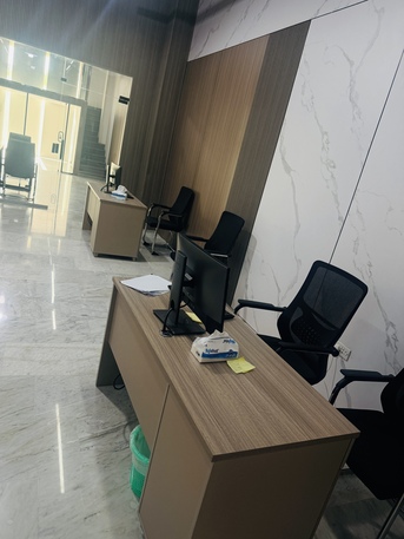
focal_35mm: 24
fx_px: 373
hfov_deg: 56.8
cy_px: 270
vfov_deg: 71.6
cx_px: 202
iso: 200
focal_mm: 6.76
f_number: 1.78
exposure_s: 1/120
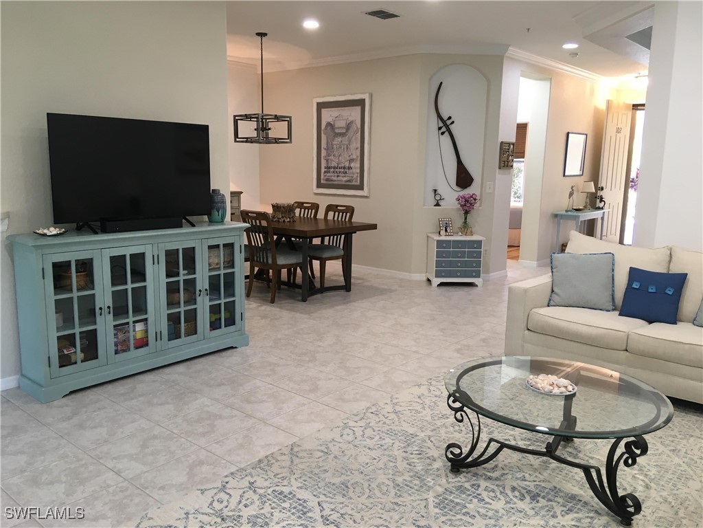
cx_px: 352
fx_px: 589
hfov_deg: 61.7
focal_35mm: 29
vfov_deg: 48.2
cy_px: 264
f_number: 2.2
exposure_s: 1/30
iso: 64
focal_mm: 4.15
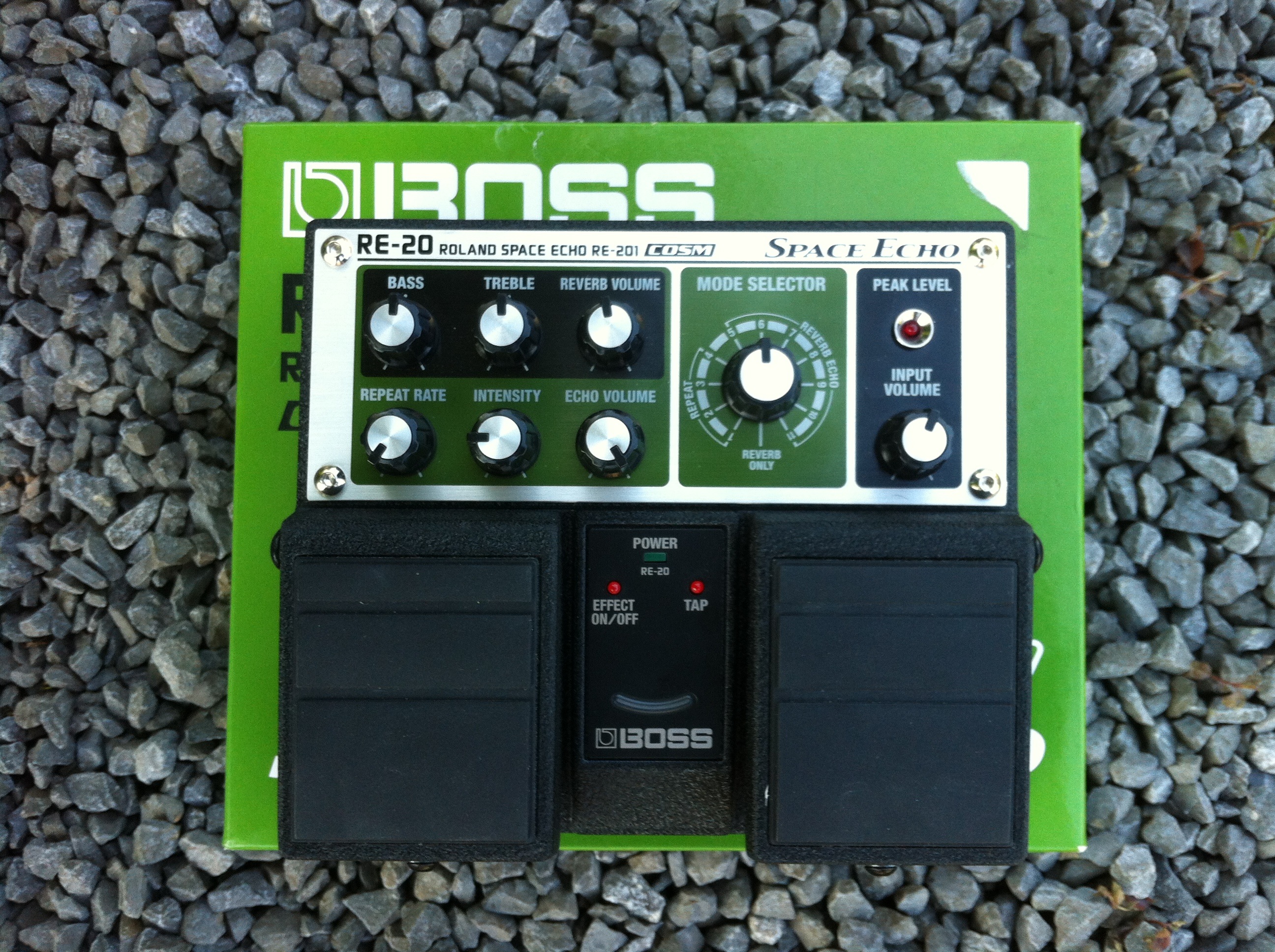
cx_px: 638
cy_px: 476
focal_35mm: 35
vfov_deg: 40.6
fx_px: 1287
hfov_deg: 52.7
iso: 80
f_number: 2.8
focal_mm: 3.85
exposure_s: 1/60
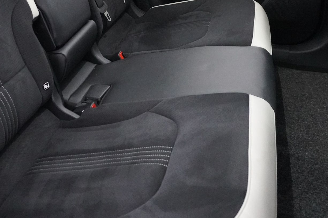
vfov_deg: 26.1
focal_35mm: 49
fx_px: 446
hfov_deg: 40.2
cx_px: 137
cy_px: 0
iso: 6400
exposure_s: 1/60
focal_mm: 16
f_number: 3.5
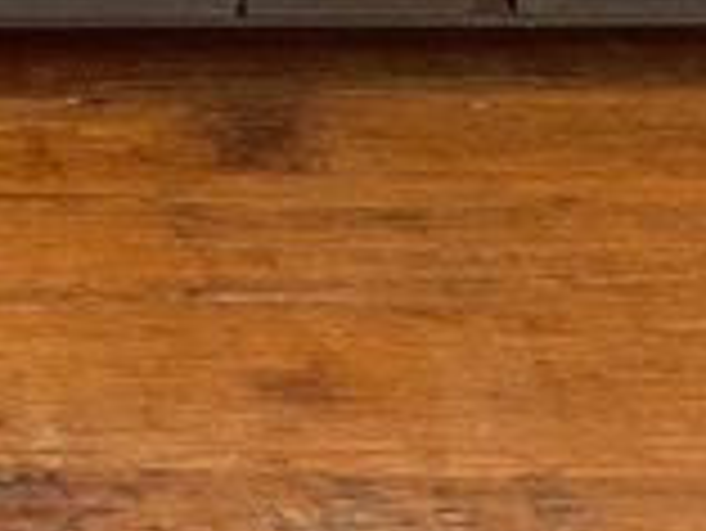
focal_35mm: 189
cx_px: -652
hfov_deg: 9.8
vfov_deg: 7.2
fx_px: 3858
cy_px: -909
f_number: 1.8
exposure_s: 1/122
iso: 32
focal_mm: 3
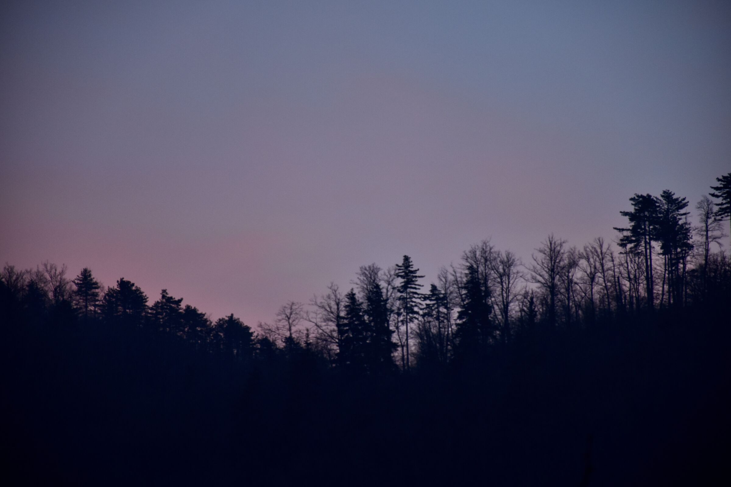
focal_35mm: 210
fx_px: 4264
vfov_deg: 6.5
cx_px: 366
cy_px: 244
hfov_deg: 9.8
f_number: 5.6
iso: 640
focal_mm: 140
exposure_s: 1/60
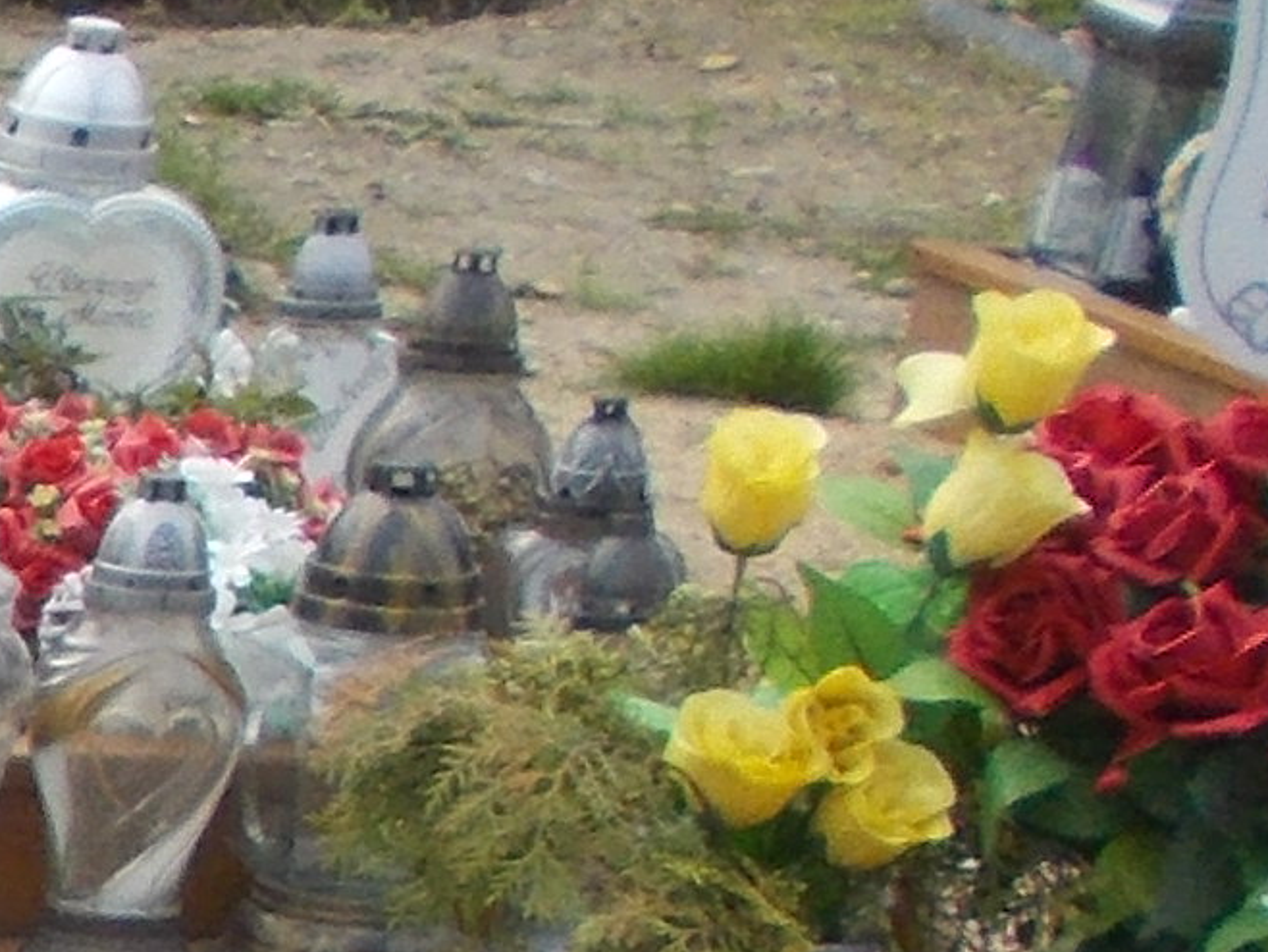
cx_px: -1887
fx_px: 6669
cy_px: 1403
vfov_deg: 8.0
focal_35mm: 182
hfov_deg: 9.5
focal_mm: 4.6
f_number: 3.2
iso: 80
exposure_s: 1/400
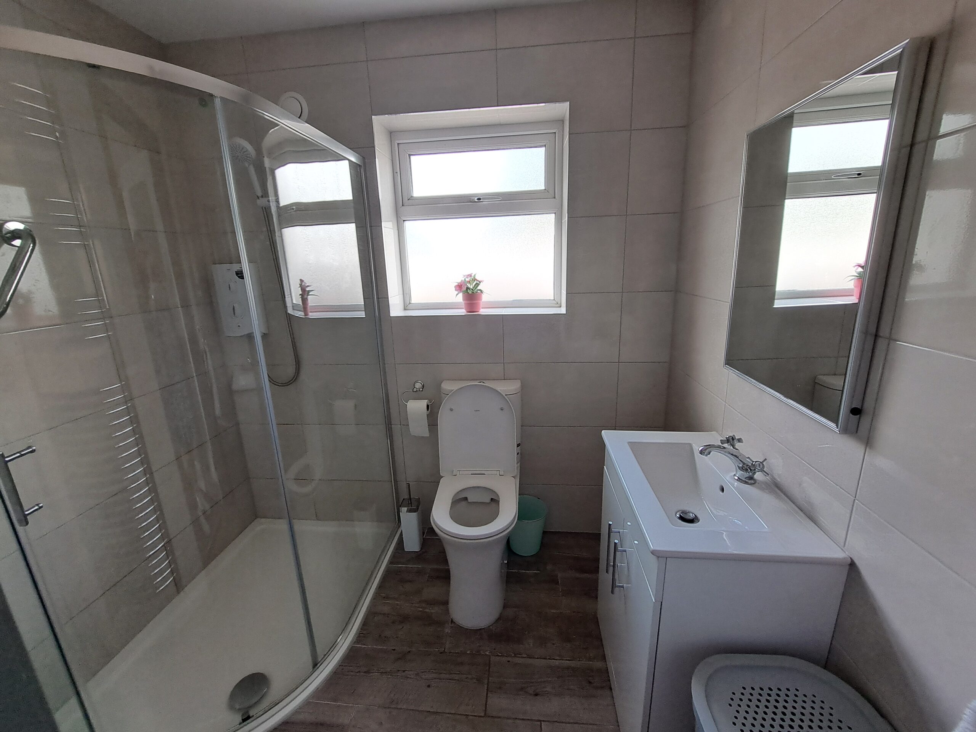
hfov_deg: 106.2
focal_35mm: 13
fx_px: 367
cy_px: 366
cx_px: 488
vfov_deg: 89.9
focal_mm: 1.74
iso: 64
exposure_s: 1/50
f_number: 2.2
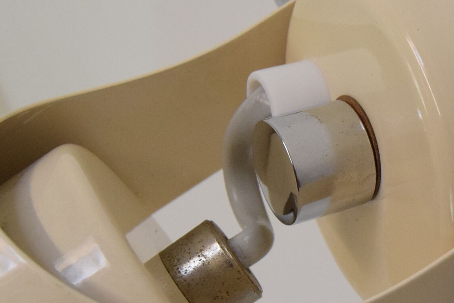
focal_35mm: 123
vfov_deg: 11.1
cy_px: 213
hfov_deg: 16.3
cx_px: 452
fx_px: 1556
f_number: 9
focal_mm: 31
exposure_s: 1/320
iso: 1600
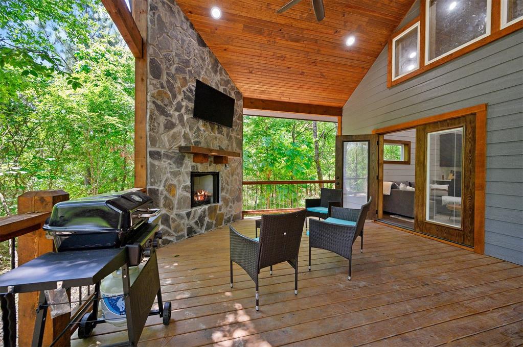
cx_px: 262
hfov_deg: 104.3
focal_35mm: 14
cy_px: 174
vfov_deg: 81.1
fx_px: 203
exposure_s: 1/80
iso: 500
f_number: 7.1
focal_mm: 14
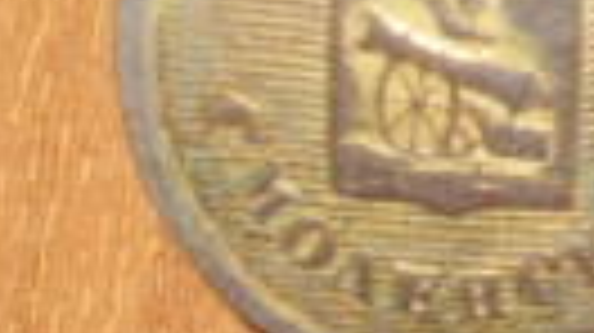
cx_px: 1418
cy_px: 72
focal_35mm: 232
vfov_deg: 5.2
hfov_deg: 8.5
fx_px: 3651
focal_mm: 7.7
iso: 400
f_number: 4
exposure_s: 1/250
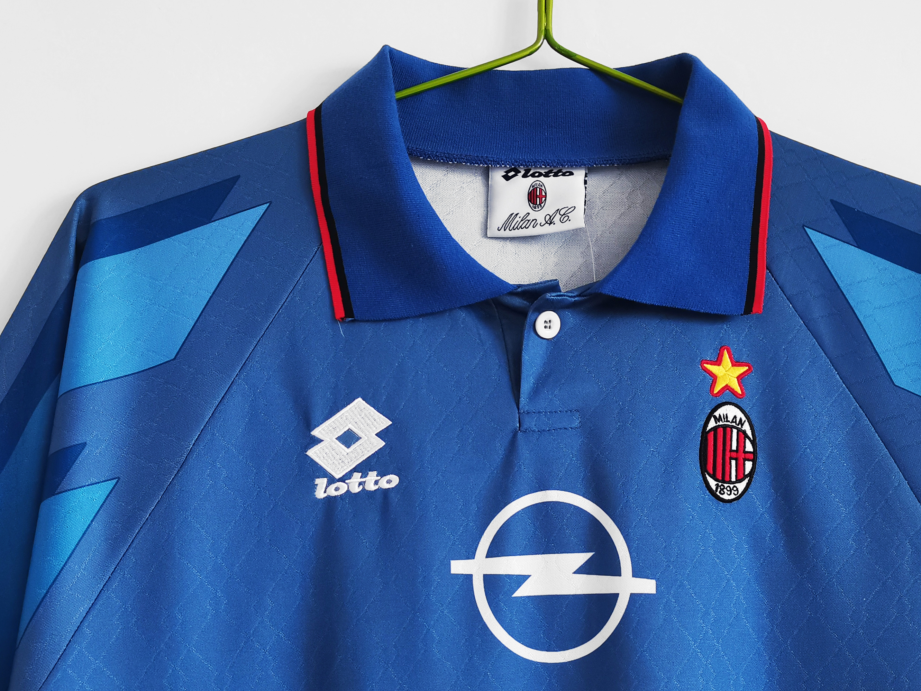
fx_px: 1197
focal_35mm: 45
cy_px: 469
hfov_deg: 42.0
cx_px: 531
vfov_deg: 31.9
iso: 200
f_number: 1.8
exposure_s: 1/100
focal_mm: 5.58
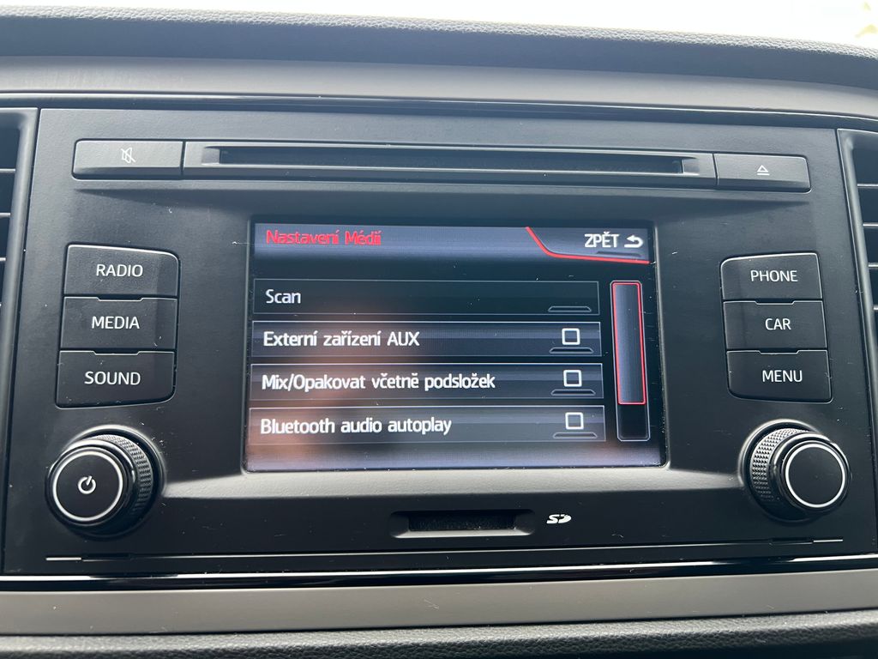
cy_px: 330
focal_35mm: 26
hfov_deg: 67.3
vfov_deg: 53.1
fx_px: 659
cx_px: 439
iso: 200
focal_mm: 5.7
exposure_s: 1/60
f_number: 1.5
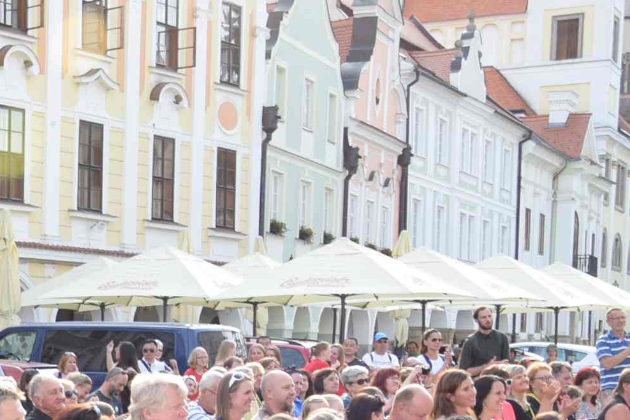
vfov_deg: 13.3
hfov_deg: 18.6
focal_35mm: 100
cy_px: 503
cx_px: -247
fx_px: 1750
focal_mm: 22
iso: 400
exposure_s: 1/200
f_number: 6.3
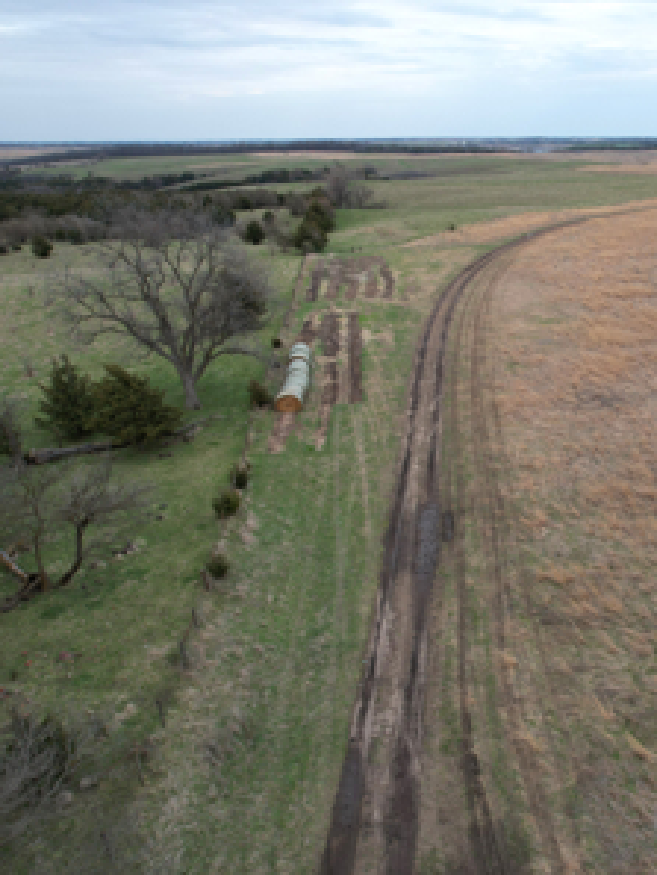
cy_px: 439
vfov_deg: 56.8
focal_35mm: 32
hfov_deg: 40.9
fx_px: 809
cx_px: 586
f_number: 2.8
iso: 100
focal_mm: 8.38
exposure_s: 1/640
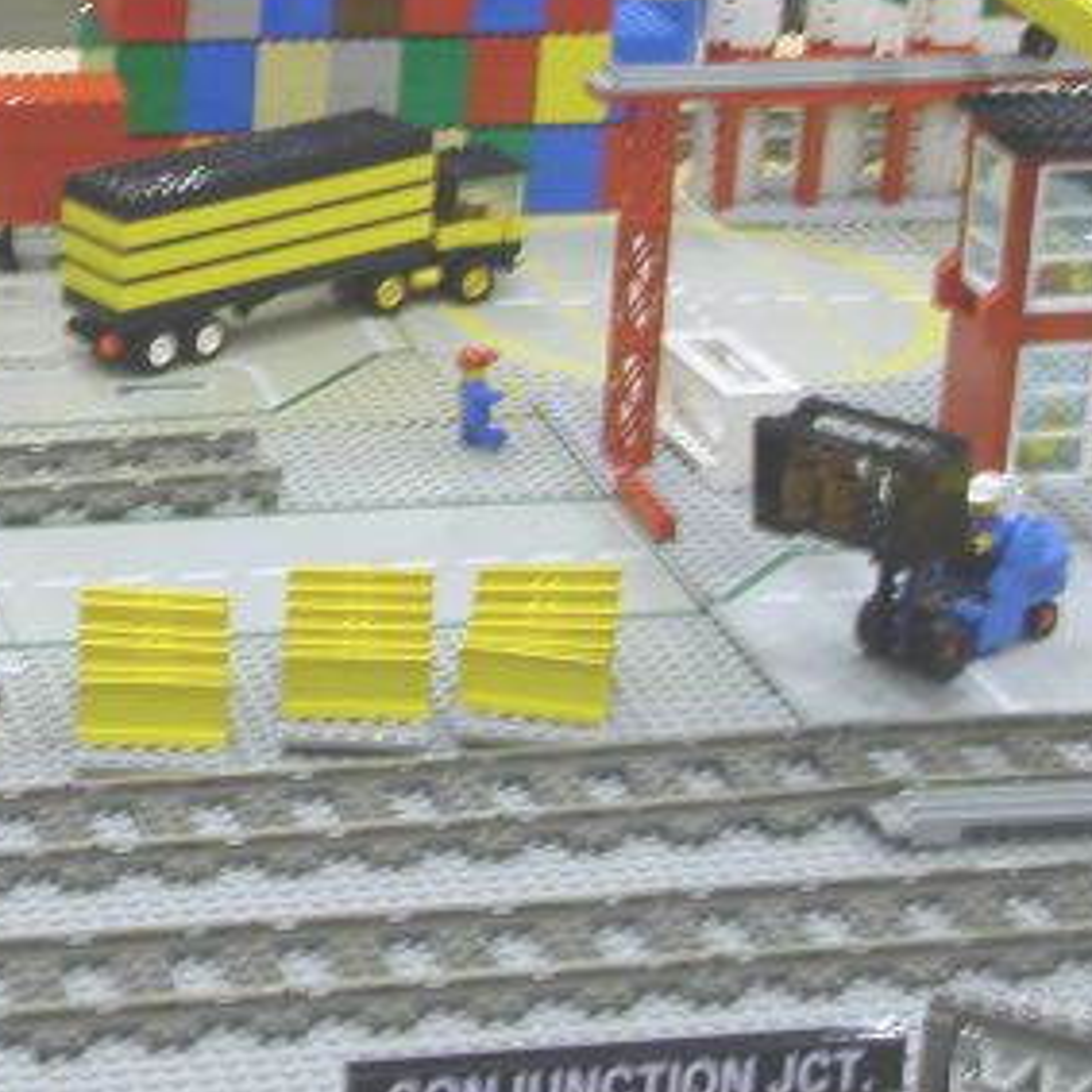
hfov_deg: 14.3
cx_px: -12
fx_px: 4283
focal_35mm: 120
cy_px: 313
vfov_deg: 14.5
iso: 100
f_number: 3.5
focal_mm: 9.7
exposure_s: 1/11.5
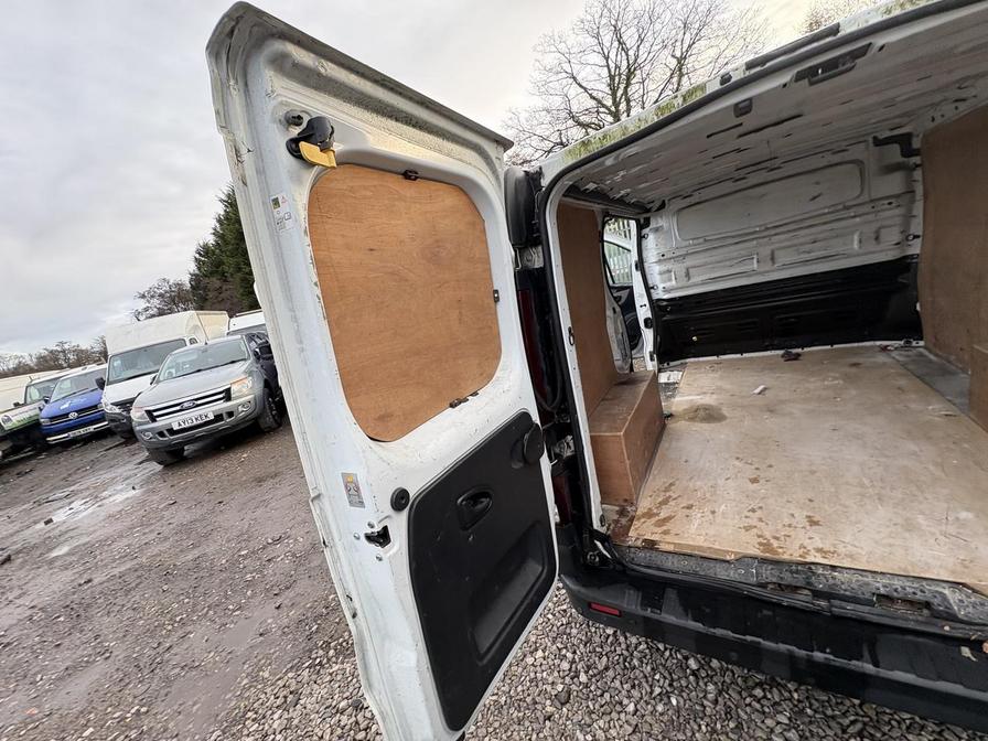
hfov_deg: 102.1
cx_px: 494
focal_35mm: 14
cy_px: 370
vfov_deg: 85.7
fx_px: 400
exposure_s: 1/99
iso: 64
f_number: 2.2
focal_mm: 2.22
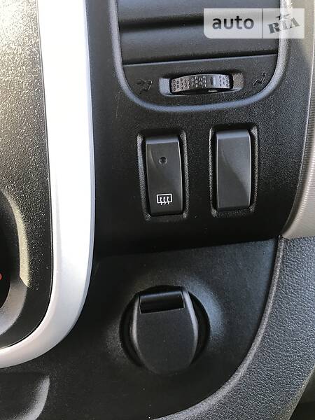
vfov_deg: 63.4
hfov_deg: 49.7
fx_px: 340
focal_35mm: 28
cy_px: 210
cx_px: 158
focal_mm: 4
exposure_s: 1/33
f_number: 1.8
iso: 32
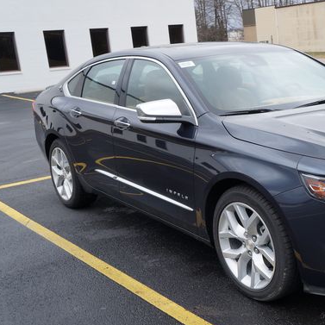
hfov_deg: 33.0
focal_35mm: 50
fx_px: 528
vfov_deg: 34.2
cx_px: 272
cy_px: 169
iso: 200
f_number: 7.1
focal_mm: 23
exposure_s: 1/200
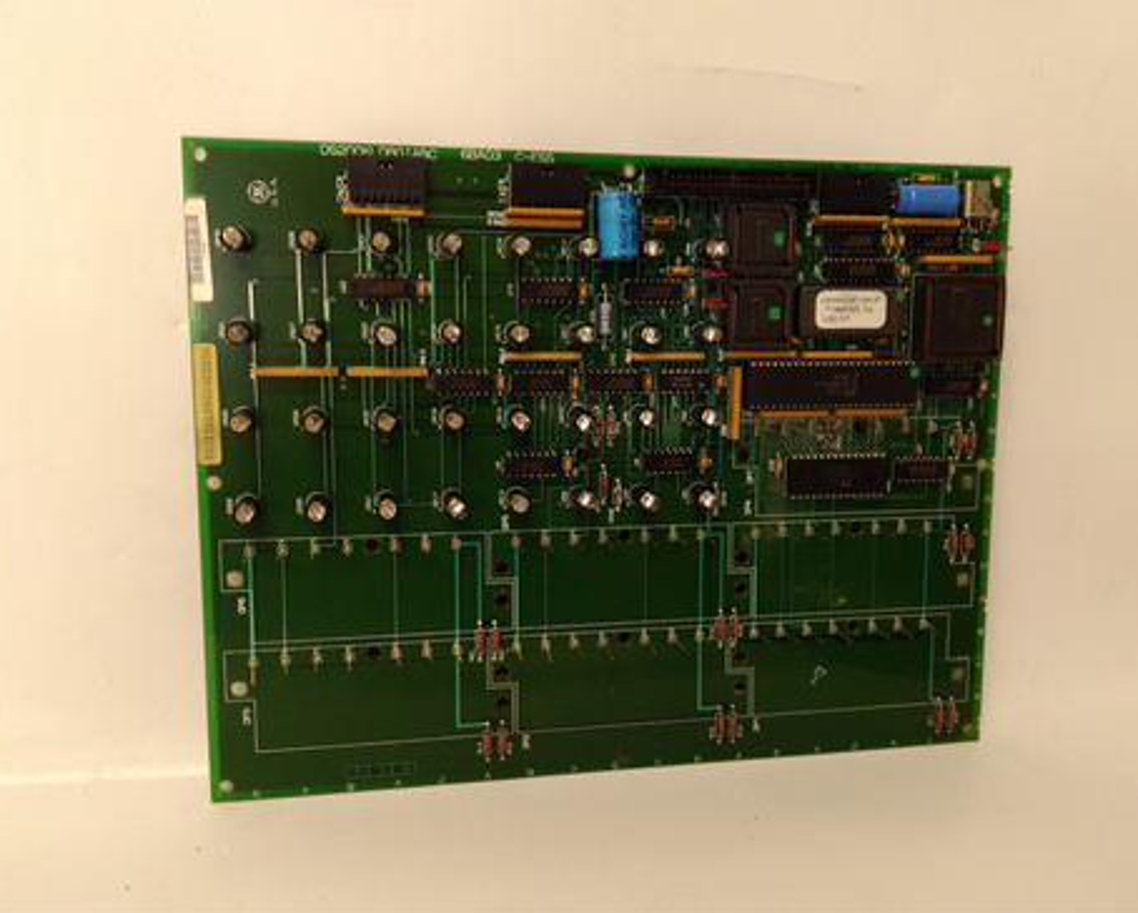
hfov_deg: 60.4
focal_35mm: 29
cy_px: 448
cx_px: 599
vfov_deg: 50.0
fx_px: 978
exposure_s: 1/33
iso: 231
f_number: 2
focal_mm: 3.79
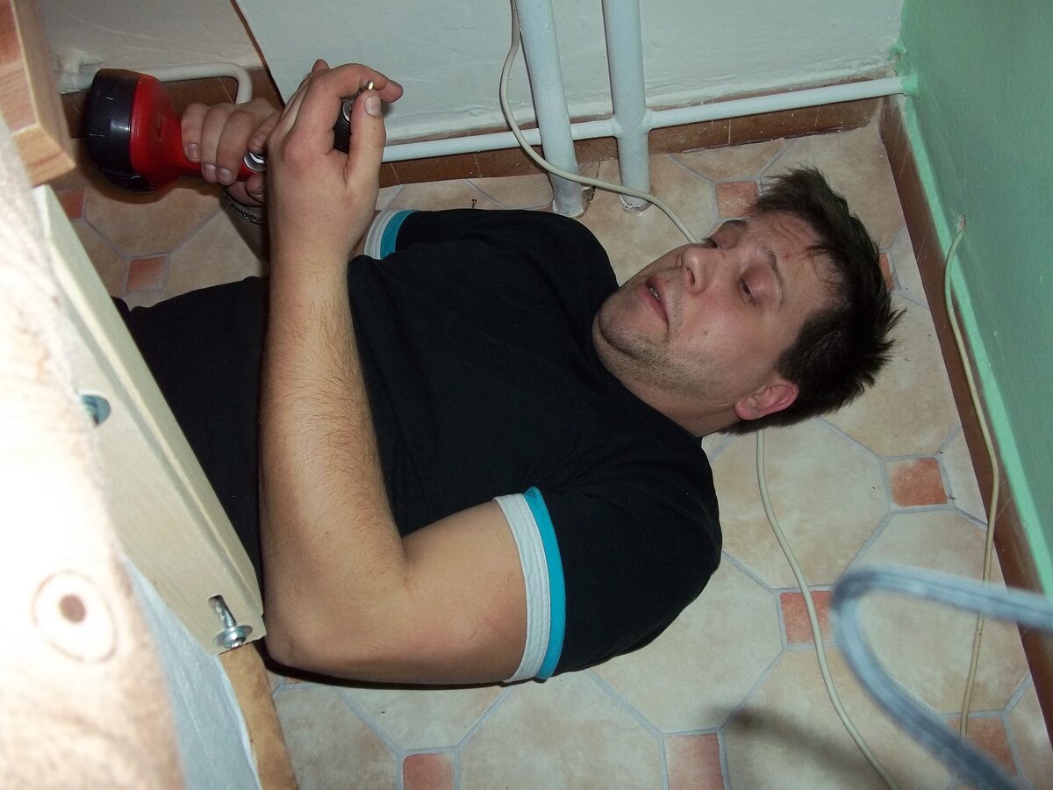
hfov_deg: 56.8
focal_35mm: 32
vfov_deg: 44.2
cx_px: 526
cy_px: 395
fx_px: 973
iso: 160
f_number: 2.9
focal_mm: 5.7
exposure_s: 1/30
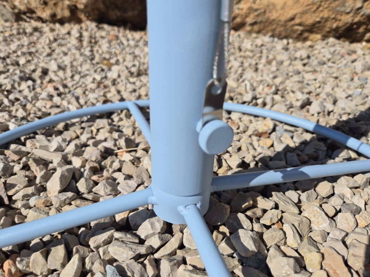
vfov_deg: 58.9
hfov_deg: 73.9
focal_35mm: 23
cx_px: 185
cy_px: 138
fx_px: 246
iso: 25
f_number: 1.8
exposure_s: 1/3600
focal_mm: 5.4
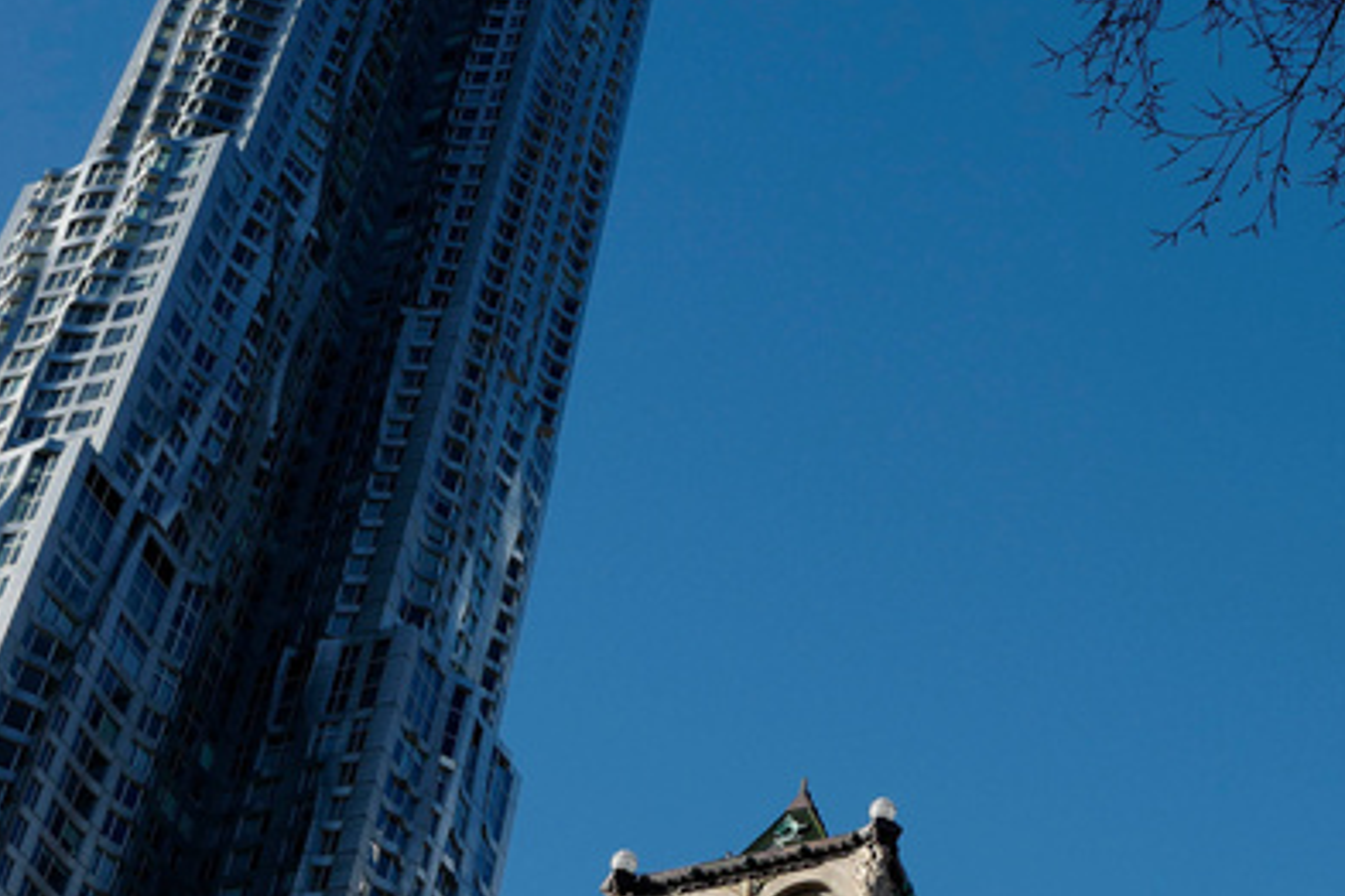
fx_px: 2727
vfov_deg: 18.6
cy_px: 347
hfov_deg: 27.0
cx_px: 1140
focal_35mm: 73
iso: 400
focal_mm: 28
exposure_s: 1/800
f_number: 8
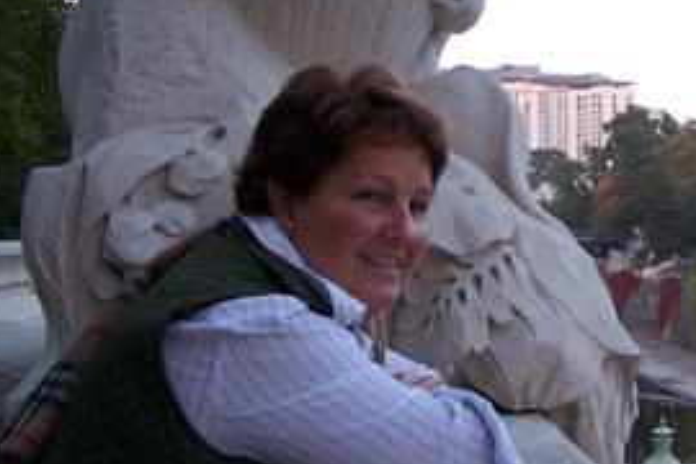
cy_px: 157
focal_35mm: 66
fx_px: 1276
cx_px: 477
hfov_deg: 30.2
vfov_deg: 20.5
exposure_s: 1/100
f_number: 2.8
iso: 80
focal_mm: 6.3
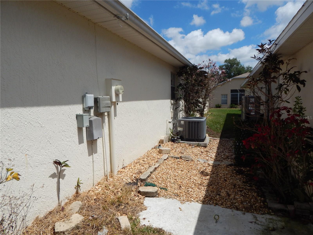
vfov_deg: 61.1
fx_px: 199
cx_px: 156
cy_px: 118
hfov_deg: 76.4
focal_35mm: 22
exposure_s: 1/1000
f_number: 6
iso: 125
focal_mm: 4
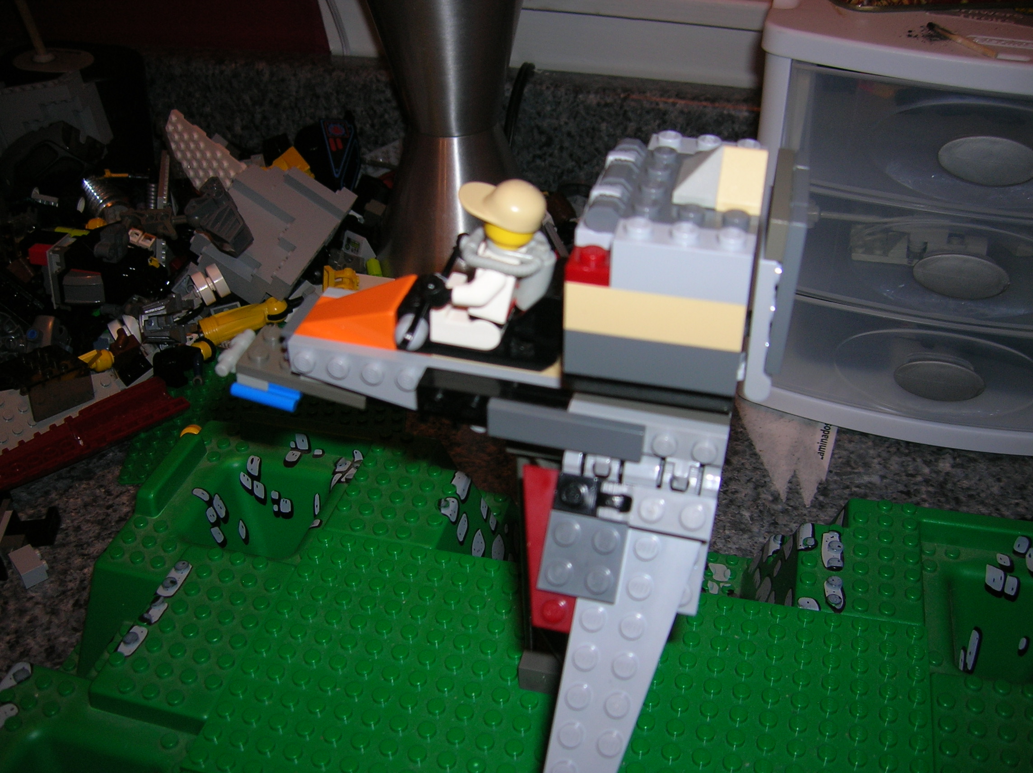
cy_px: 386
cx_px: 516
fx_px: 1014
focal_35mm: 34
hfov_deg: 54.0
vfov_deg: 41.7
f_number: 2.9
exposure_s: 1/60.1
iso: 50
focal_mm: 5.7
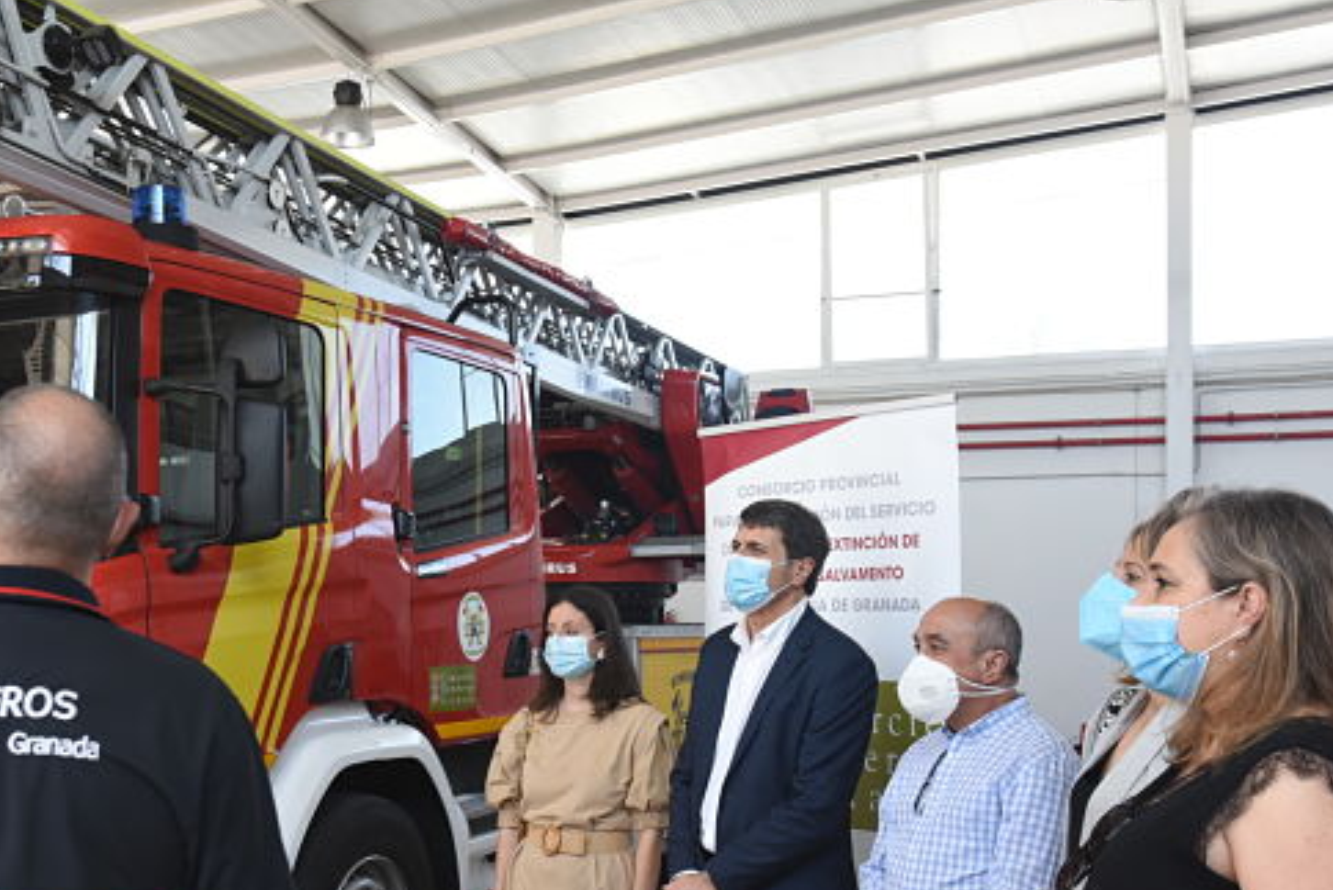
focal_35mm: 44
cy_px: 595
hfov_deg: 44.1
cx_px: 497
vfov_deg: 30.3
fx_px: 1630
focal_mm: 32
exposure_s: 1/160
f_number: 10
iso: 1600
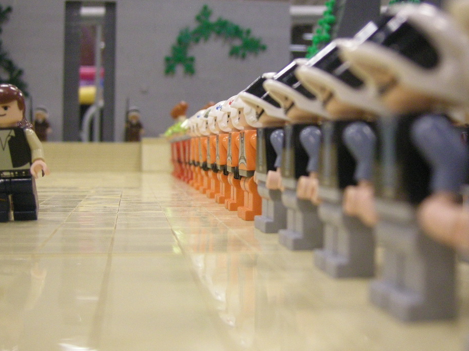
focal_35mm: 50
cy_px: 148
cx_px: 282
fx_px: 677
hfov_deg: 38.0
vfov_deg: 29.1
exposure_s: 1/17.3
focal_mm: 7.5
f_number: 2.7
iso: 400
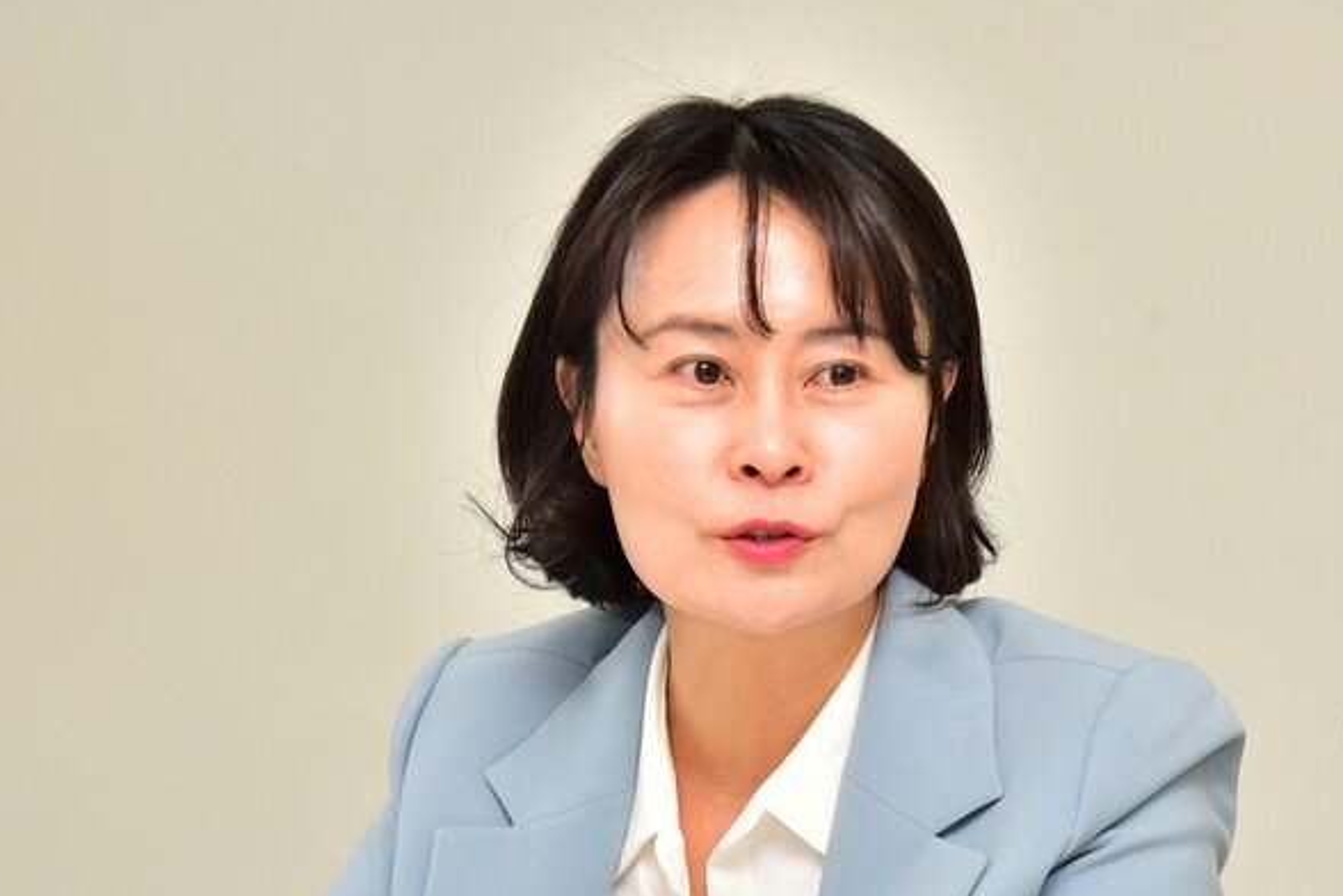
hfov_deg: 11.2
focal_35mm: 183
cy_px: 685
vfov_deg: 7.5
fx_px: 6826
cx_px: 694
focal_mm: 112
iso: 400
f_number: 5.6
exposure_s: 1/125
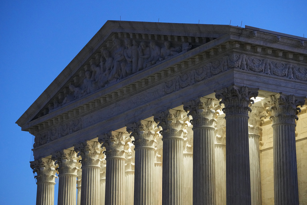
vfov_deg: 10.3
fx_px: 1134
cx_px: 154
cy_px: 102
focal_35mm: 133
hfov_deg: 15.4
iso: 5000
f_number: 4.5
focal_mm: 133
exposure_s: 1/200
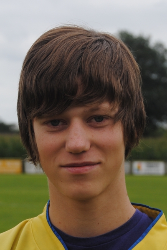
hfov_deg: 16.6
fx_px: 574
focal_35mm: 82
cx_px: 84
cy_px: 125
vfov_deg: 24.6
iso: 100
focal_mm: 55
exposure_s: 1/125
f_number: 5.6
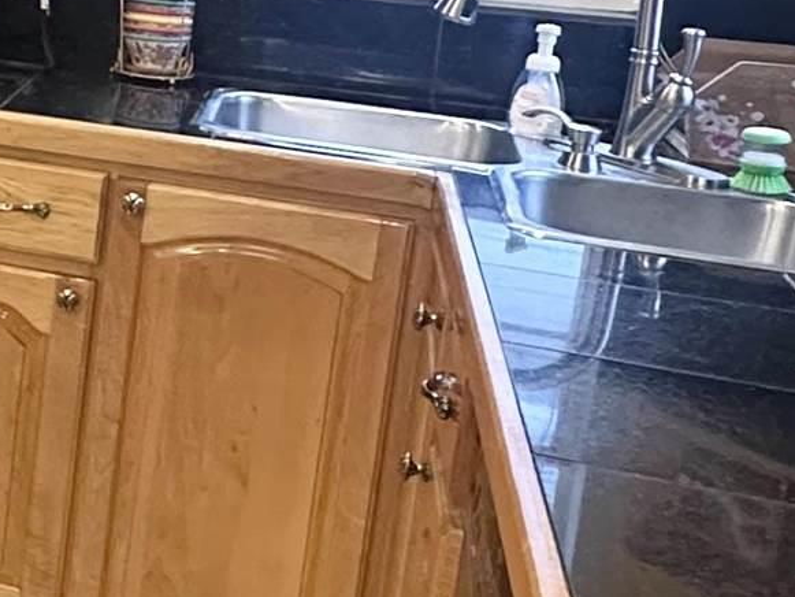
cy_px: 12
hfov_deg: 20.7
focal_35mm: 74
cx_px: -525
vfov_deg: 19.4
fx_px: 1700
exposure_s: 1/60
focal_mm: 2.22
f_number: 2.2
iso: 500
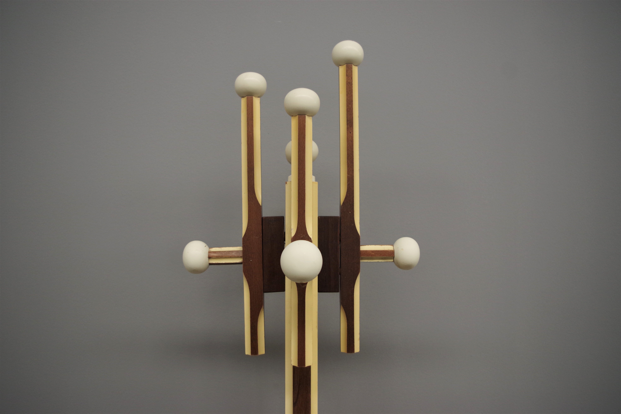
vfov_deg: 43.6
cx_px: 310
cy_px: 207
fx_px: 517
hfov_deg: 61.9
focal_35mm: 30
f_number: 4
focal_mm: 20
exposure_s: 1/60
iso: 800
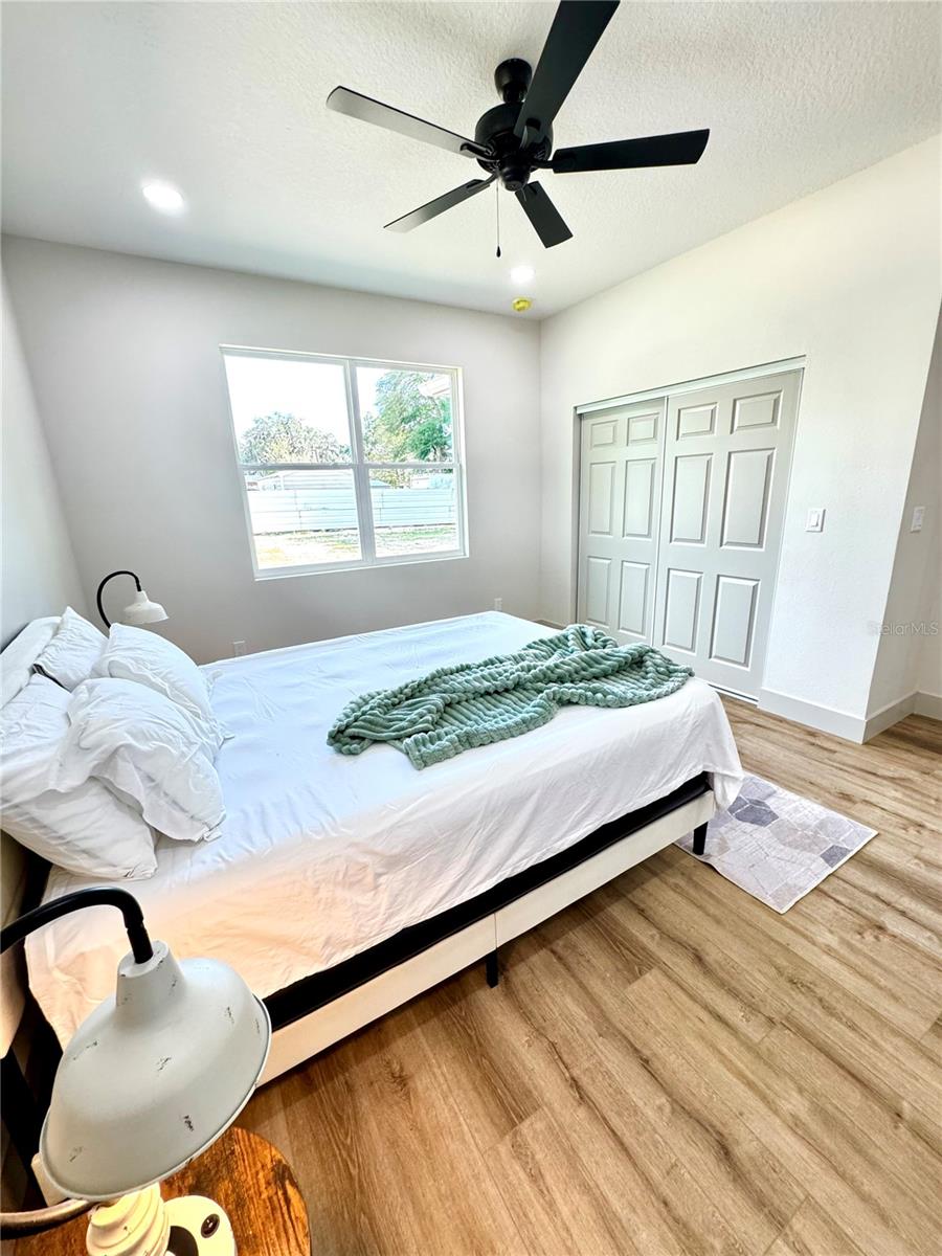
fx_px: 508
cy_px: 628
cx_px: 471
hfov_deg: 85.7
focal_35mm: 14
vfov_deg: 102.1
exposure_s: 1/120
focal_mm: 2.22
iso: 250
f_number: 2.2
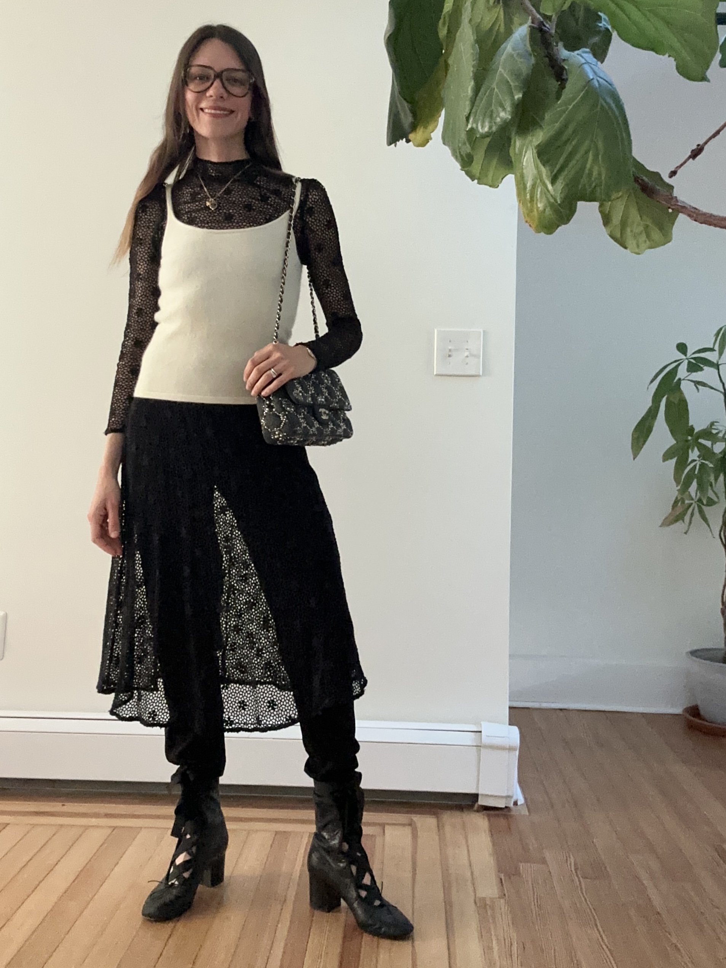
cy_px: 484
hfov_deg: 46.8
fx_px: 839
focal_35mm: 30
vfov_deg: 60.0
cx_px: 363
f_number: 1.9
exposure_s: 1/48
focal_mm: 2.69
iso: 320
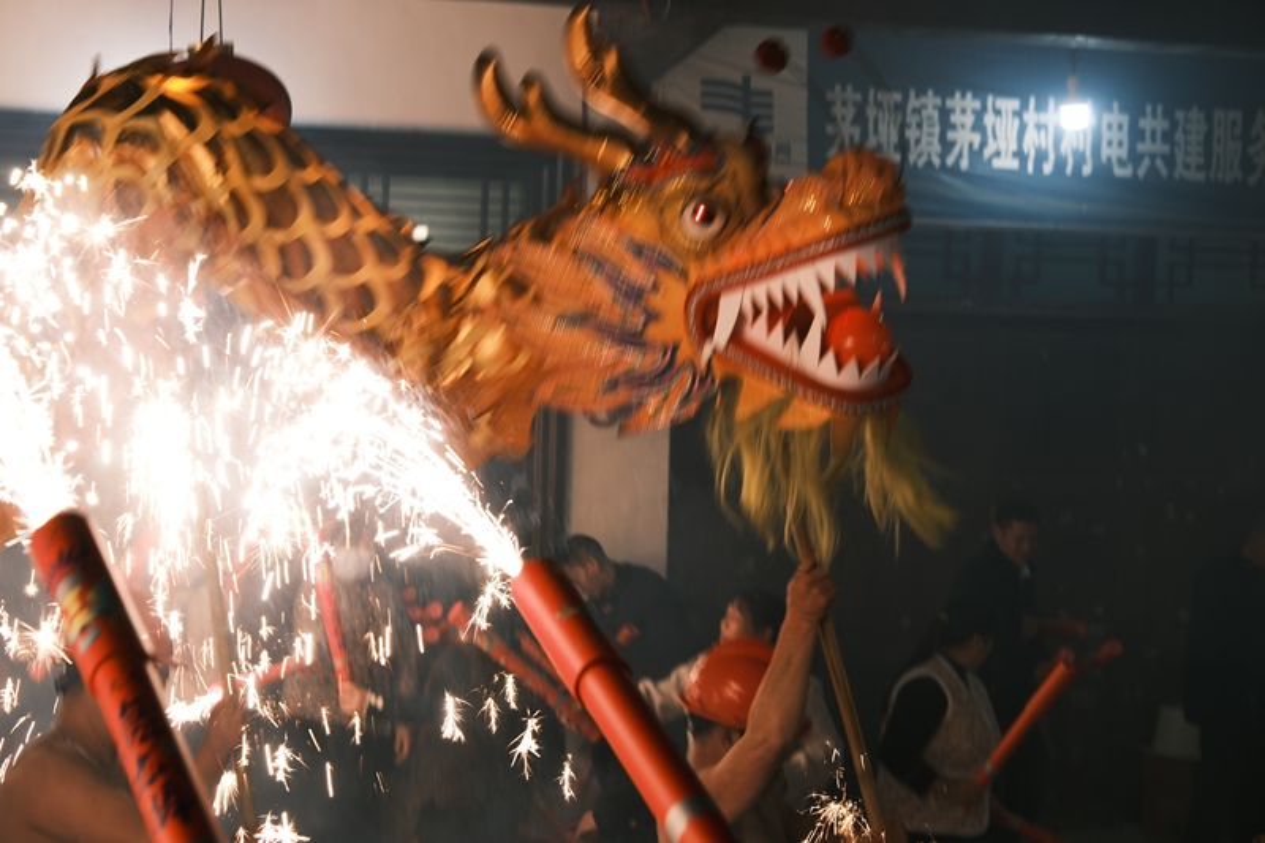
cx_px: 632
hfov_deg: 33.9
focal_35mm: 59
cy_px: 422
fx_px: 2073
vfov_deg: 23.0
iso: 320
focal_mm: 39.2
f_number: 4
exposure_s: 1/56
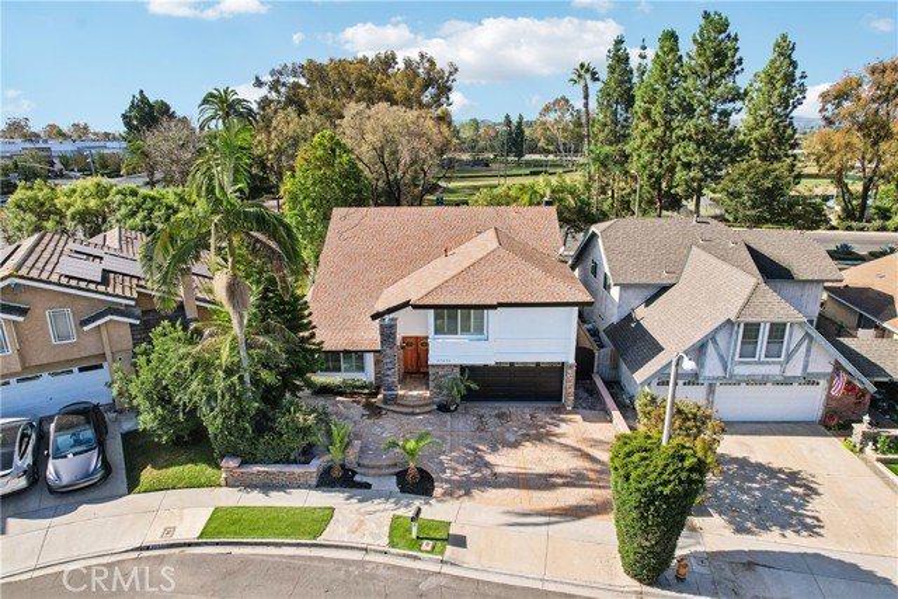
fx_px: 549
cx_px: 449
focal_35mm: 22
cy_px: 300
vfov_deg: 57.3
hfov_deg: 78.6
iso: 100
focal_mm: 8.4
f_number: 2.8
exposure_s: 1/1250
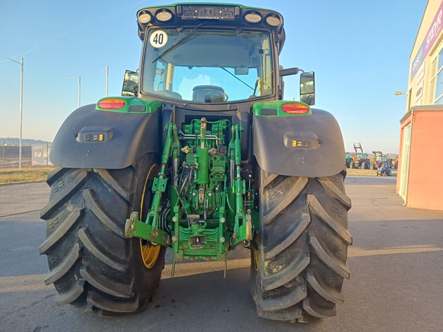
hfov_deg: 69.4
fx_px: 320
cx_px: 222
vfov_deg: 54.9
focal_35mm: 25
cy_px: 166
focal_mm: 4.65
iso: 50
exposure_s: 1/113
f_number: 1.8
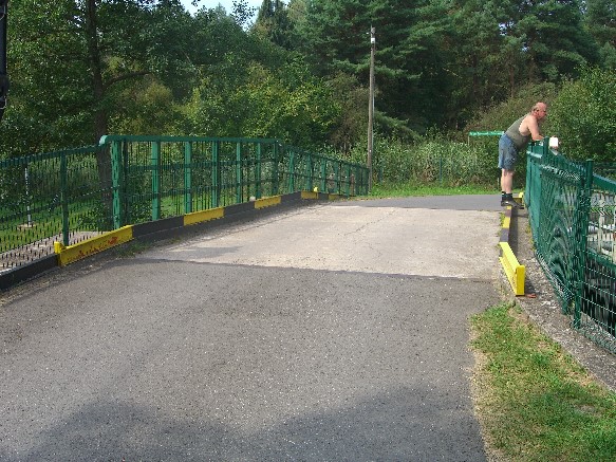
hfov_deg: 49.0
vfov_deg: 37.7
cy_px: 231
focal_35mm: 38
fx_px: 676
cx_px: 308
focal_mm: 7.9
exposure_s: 1/320
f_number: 4
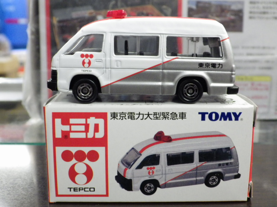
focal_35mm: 50
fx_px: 400
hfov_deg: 38.2
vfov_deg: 29.1
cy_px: 104
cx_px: 138
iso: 800
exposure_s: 1/30
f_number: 3.8
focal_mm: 9
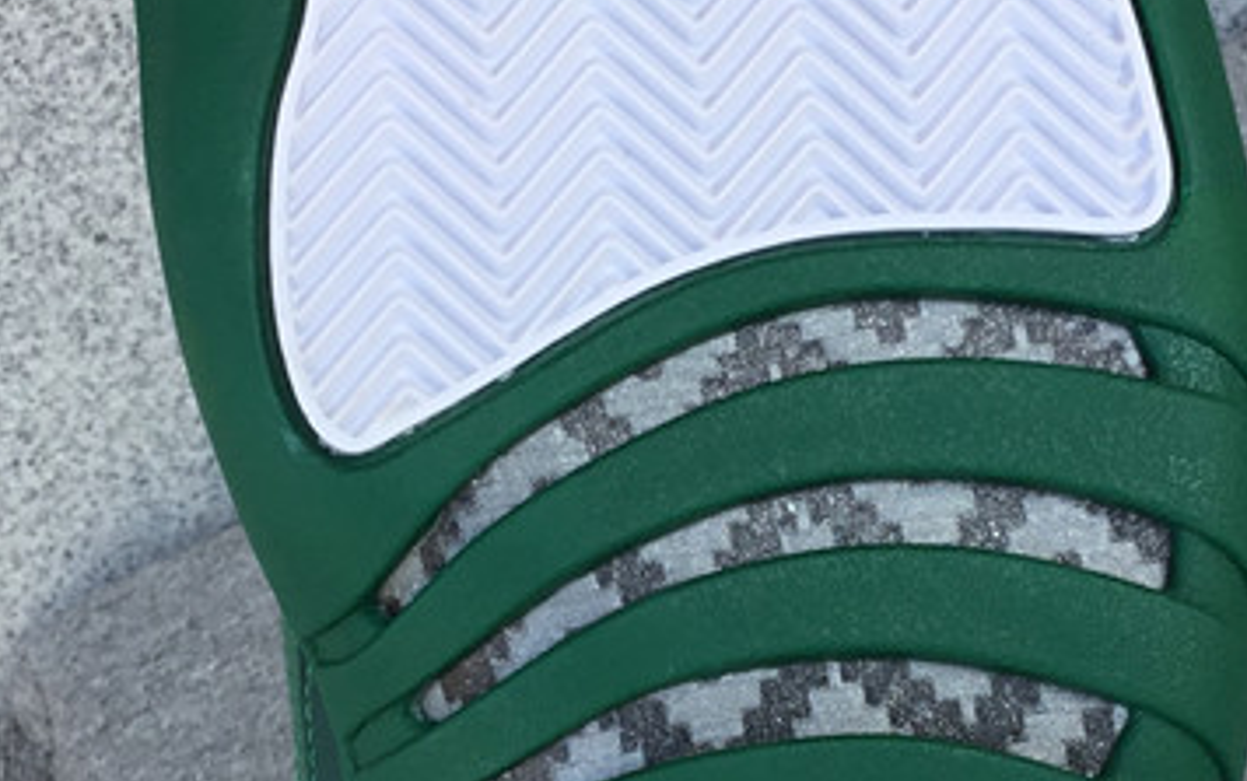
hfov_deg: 24.9
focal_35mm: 83
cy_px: 622
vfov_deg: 15.7
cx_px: 645
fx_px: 2823
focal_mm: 3.3
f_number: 2.4
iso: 25
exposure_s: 1/206
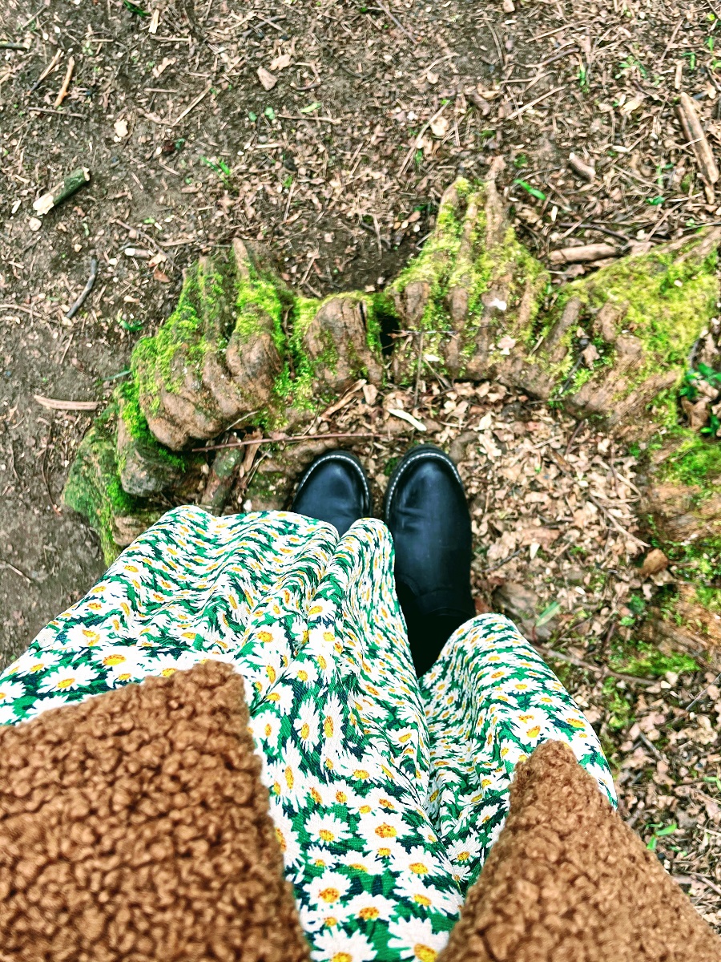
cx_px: 360
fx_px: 722
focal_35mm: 26
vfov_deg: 67.3
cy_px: 481
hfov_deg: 53.1
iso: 32
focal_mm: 4.2
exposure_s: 1/274
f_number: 1.6
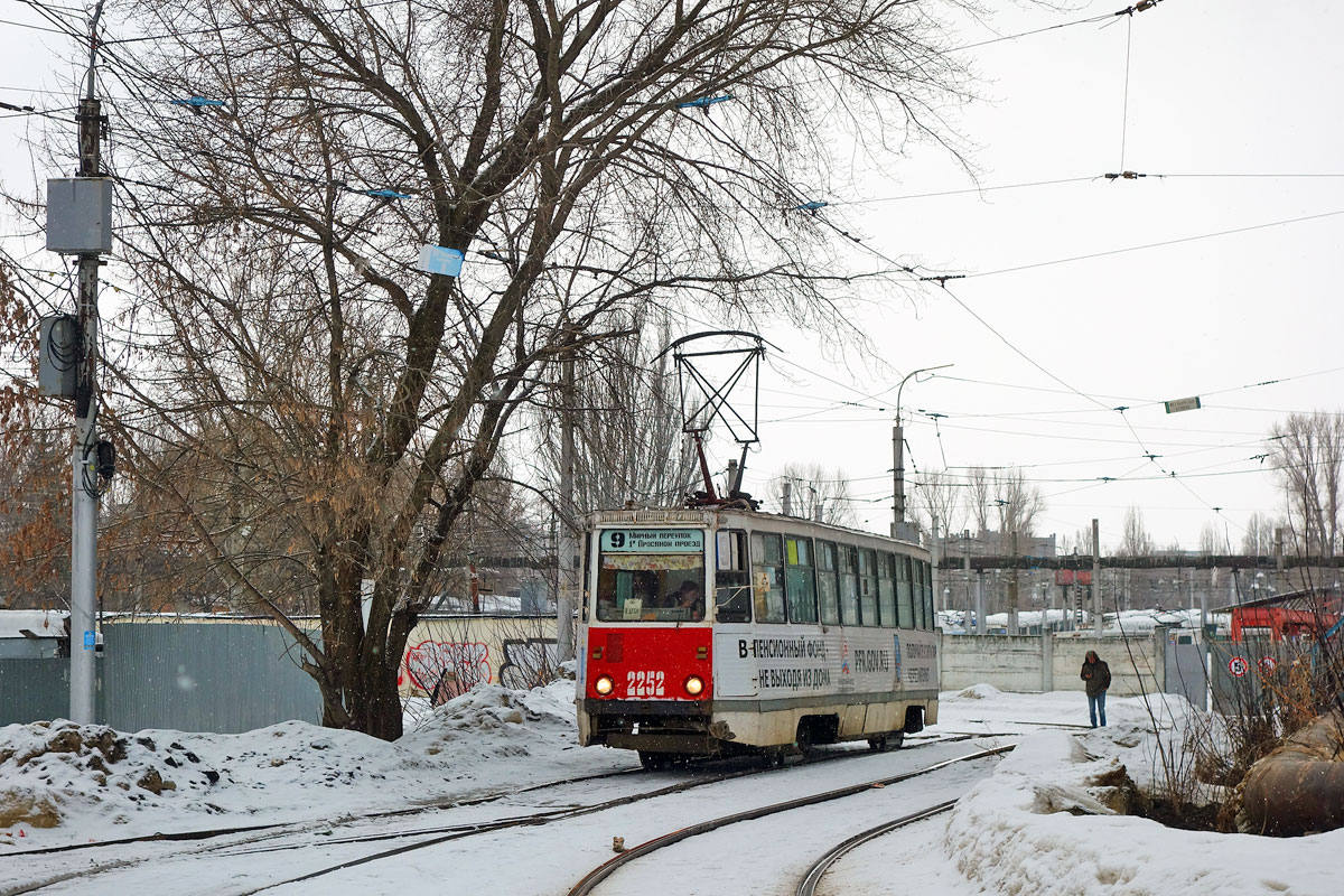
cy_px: 448
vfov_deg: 16.9
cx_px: 672
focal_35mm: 81
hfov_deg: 25.1
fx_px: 3024
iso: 125
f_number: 4.5
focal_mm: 30.14
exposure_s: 1/500
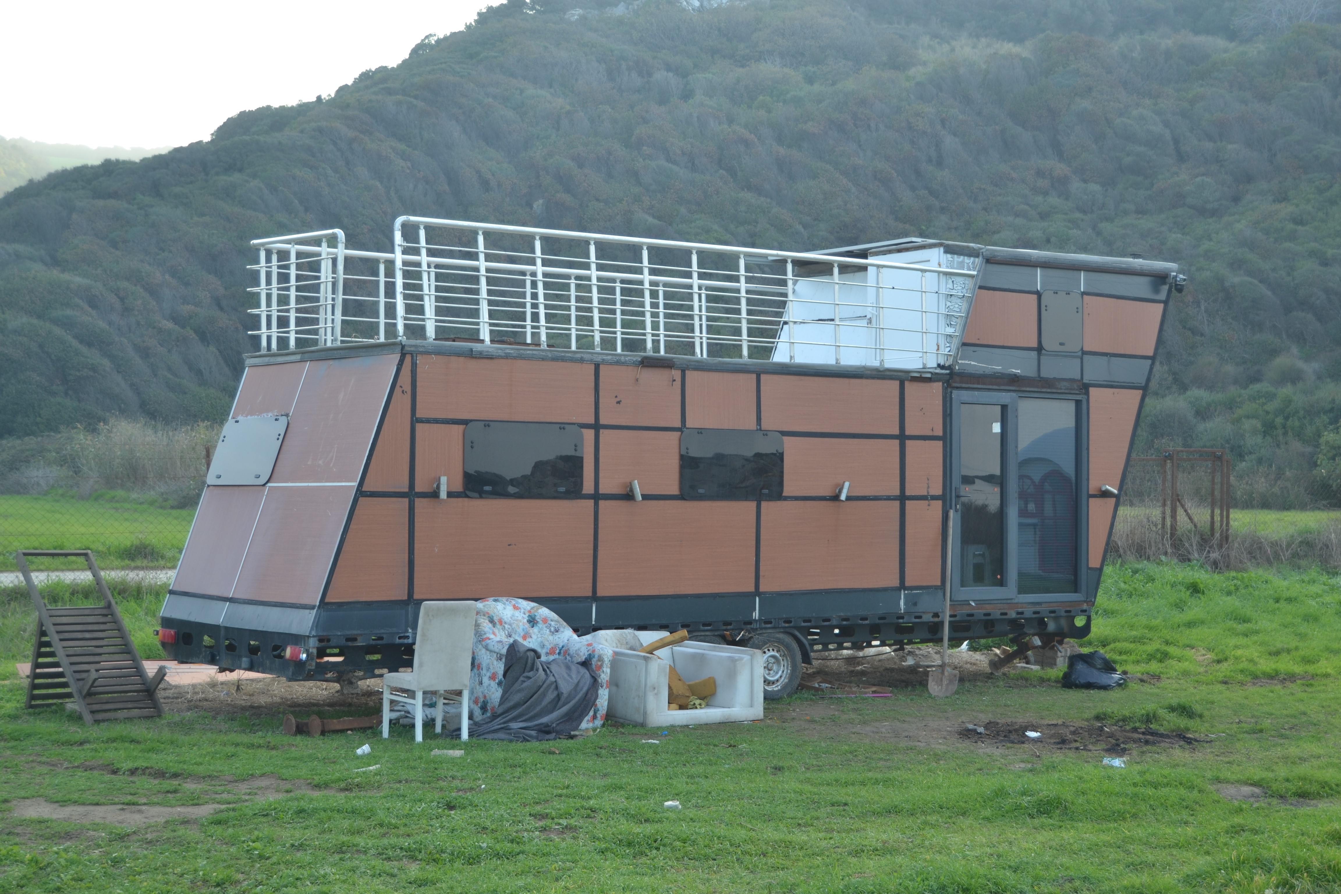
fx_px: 2123
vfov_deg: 23.8
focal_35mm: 57
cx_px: 670
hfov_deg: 35.1
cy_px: 447
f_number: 5.6
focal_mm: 38
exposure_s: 1/125
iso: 125
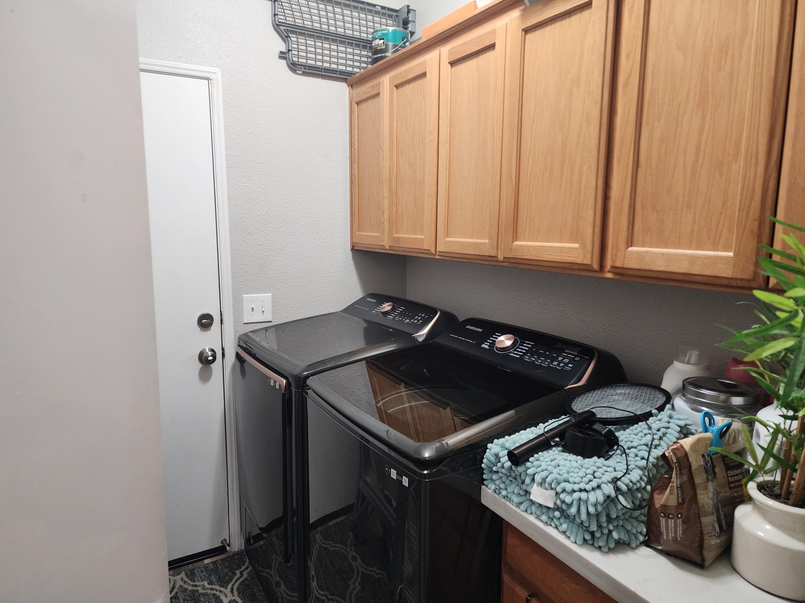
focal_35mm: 23
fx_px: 535
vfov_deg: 58.9
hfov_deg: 73.9
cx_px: 402
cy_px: 302
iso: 500
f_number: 1.8
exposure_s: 1/120
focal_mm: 6.4
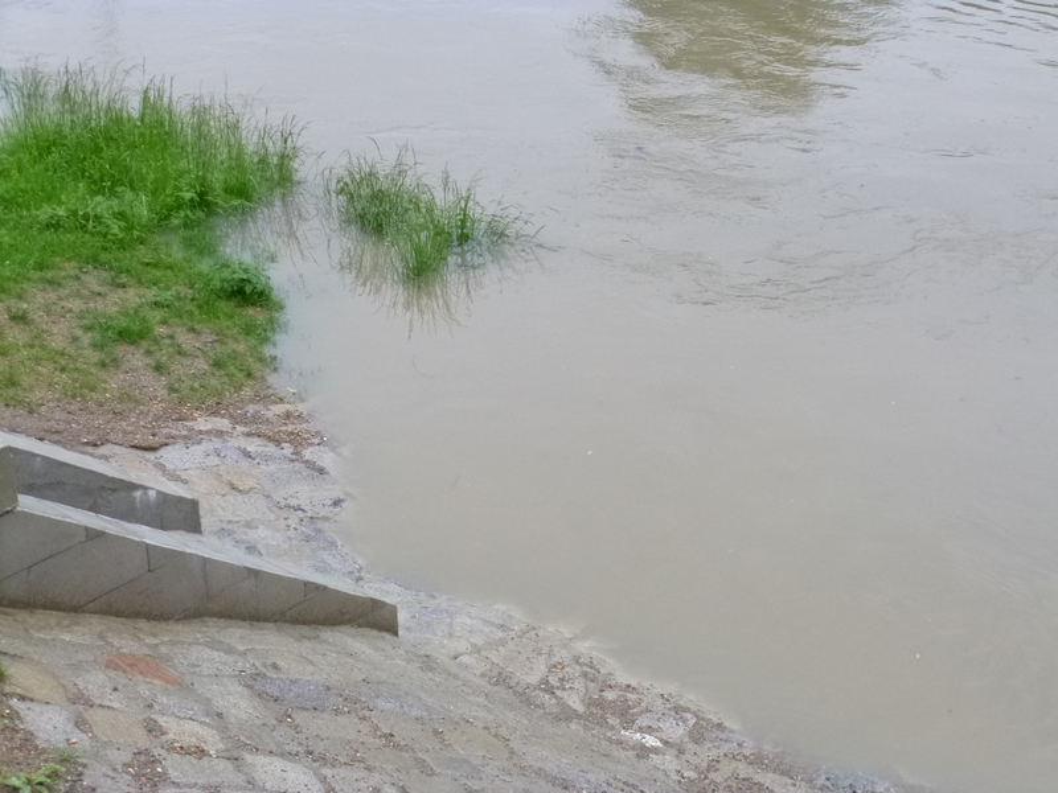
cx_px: 529
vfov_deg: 26.6
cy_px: 396
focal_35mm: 55
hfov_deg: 34.9
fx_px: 1681
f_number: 4.2
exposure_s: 1/60
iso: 320
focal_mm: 9.9
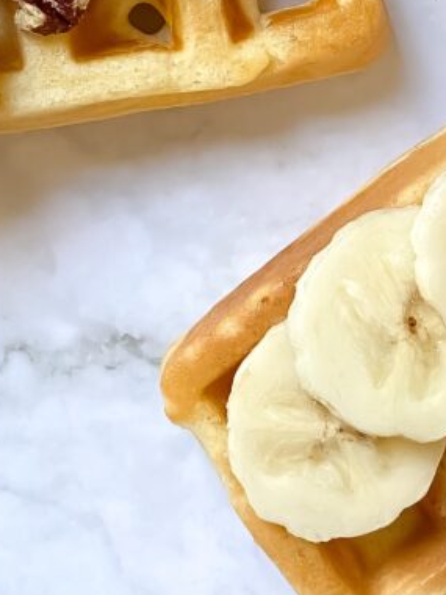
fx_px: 1529
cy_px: -158
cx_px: 340
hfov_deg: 16.5
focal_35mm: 89
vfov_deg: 20.3
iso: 125
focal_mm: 4.25
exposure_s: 1/60
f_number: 1.8
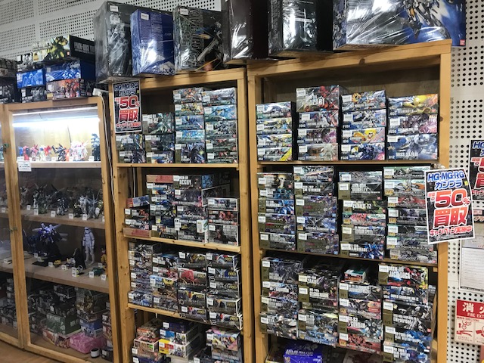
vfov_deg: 49.7
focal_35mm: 28
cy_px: 182
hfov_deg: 63.4
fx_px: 391
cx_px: 242
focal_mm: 3.99
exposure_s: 1/17
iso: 40
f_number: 1.8
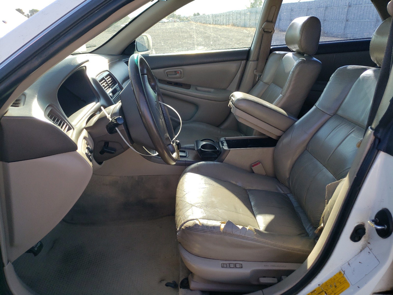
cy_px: 148
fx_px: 295
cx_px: 196
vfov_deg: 53.1
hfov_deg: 67.3
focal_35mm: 26
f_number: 1.5
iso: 50
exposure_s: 1/667
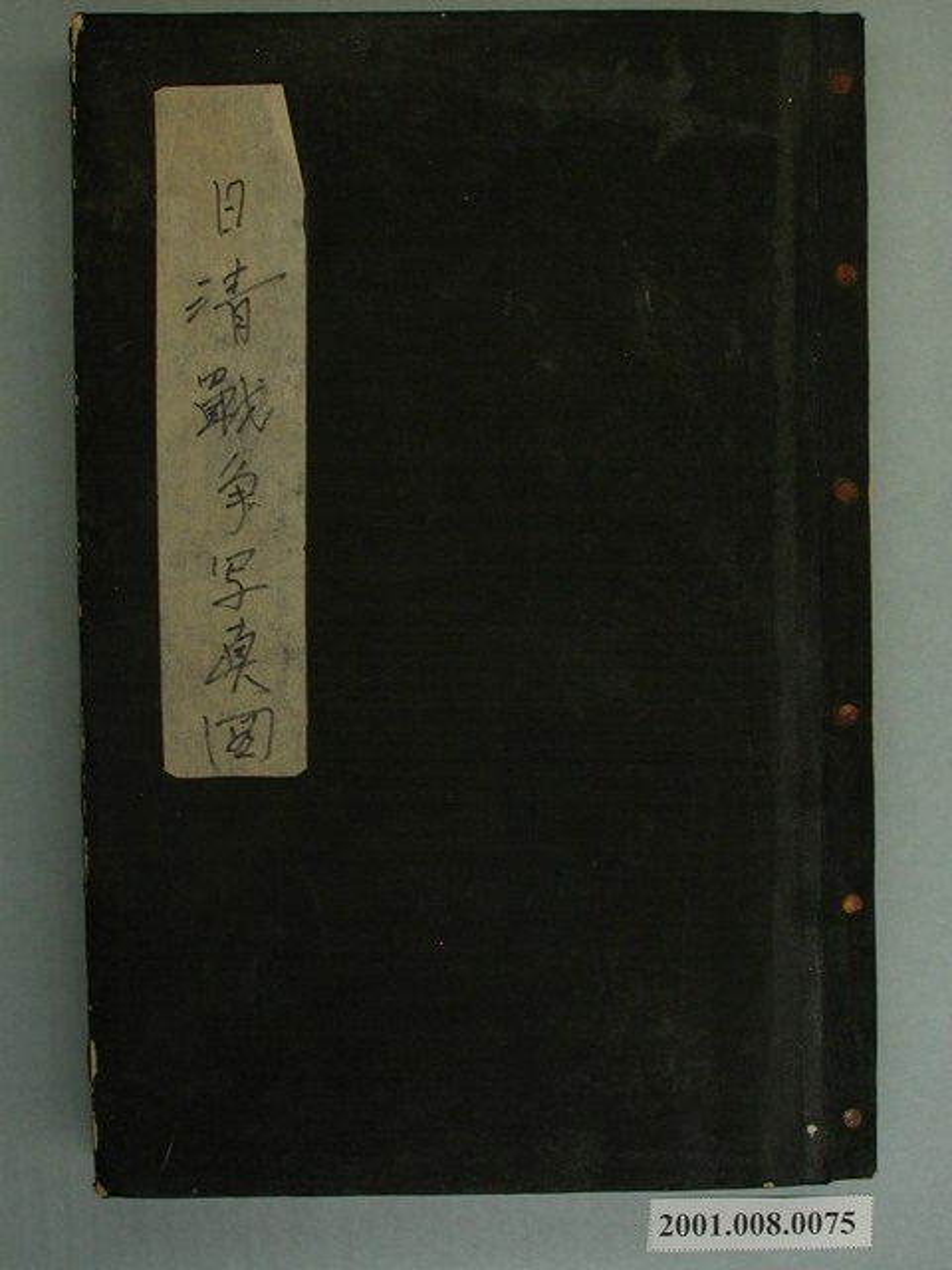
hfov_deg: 27.0
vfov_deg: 35.5
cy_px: 635
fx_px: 1980
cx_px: 476
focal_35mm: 54
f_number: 4.2
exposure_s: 1/30
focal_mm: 11.3
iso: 100
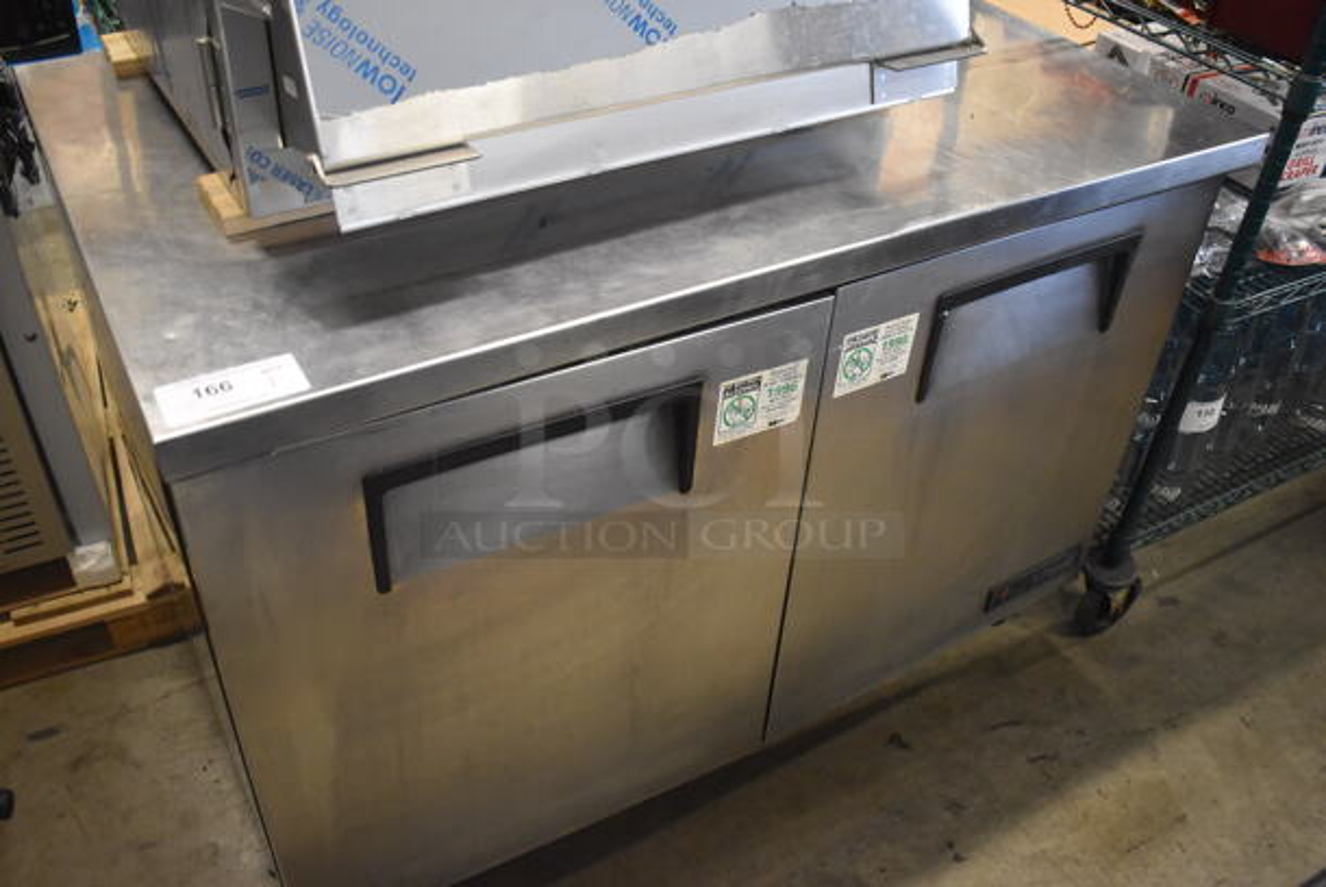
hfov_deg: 59.4
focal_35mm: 32
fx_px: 1161
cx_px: 663
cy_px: 444
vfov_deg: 41.8
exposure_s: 1/125
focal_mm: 21
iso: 3600
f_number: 3.8
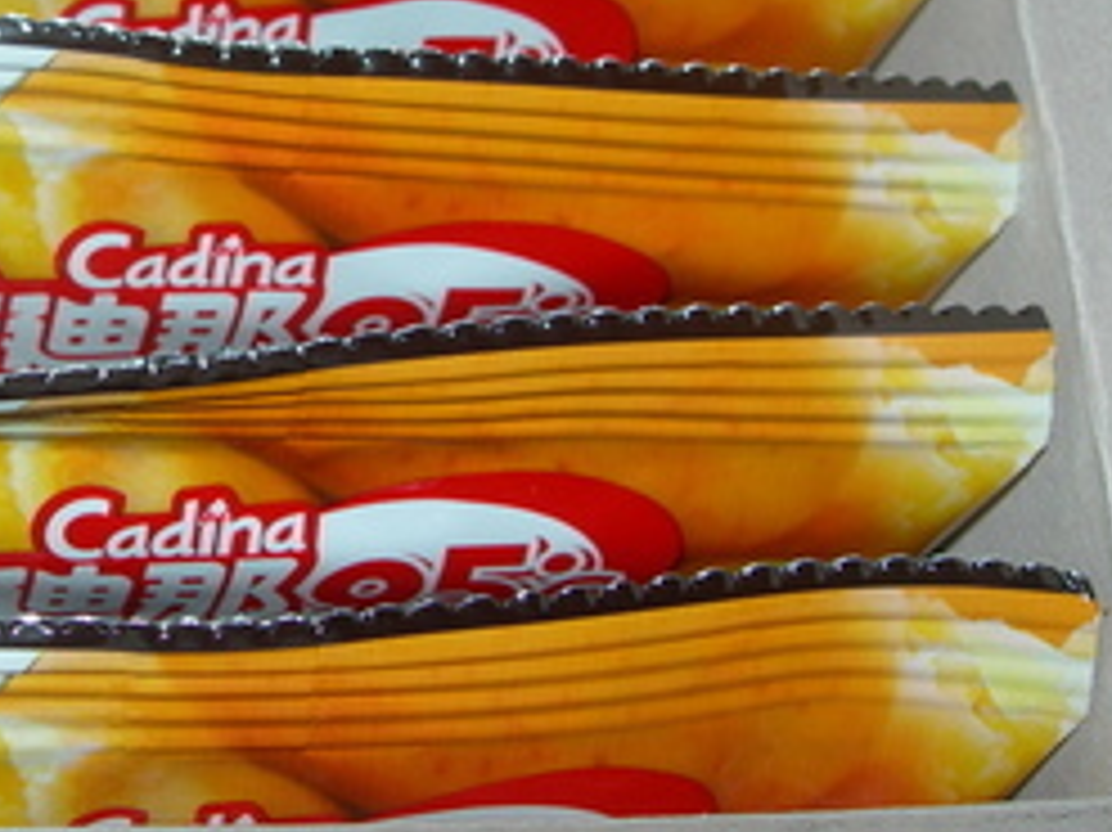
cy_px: 200
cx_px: 207
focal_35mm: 77
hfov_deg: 24.9
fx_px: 2472
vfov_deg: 19.0
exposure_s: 1/60.1
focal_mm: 7.8
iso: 50
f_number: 4.8
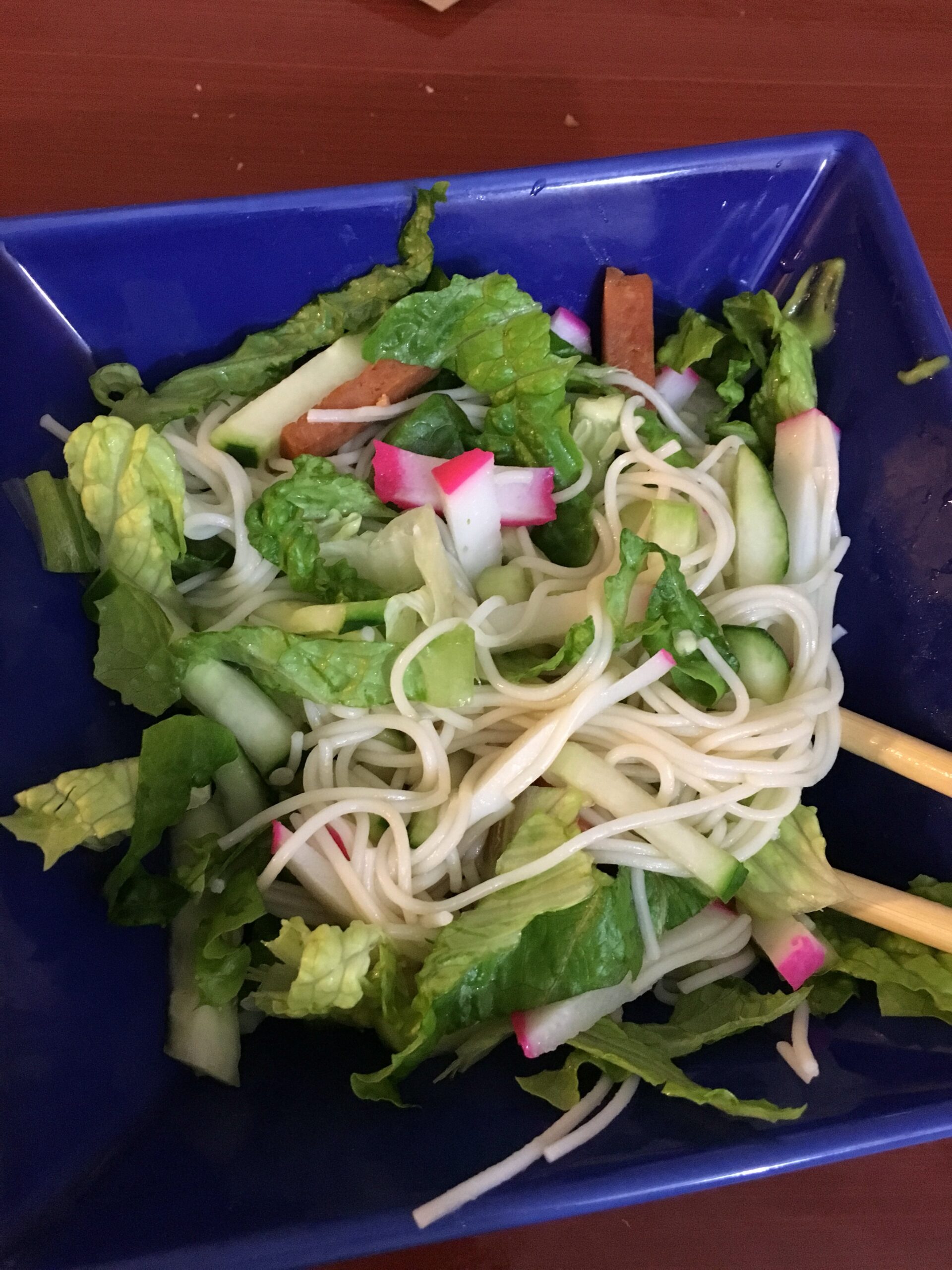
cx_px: 476
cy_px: 635
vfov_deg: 61.7
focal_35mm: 29
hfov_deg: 48.2
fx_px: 1063
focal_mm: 4.15
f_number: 2.2
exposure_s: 1/15
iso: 320
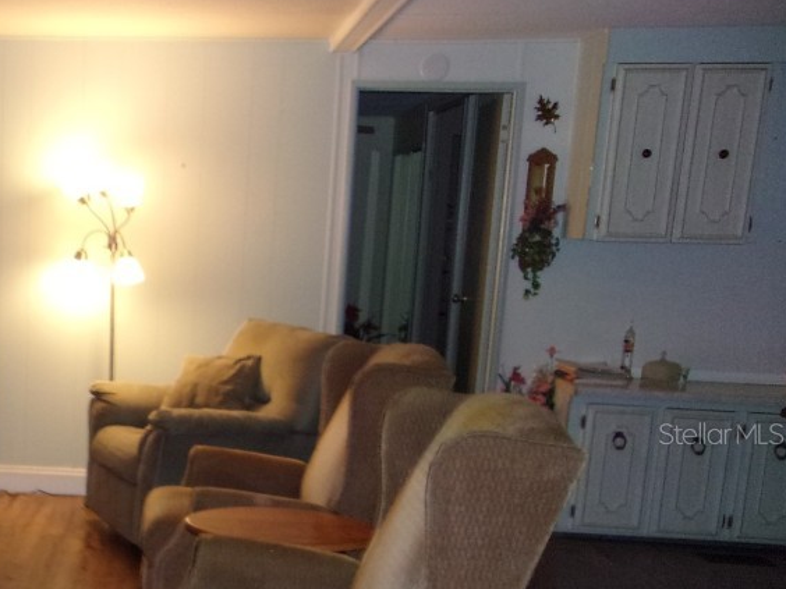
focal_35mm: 49
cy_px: 433
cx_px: 77
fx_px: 1113
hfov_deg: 36.5
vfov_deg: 29.3
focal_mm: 4.9
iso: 250
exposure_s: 1/34
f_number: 3
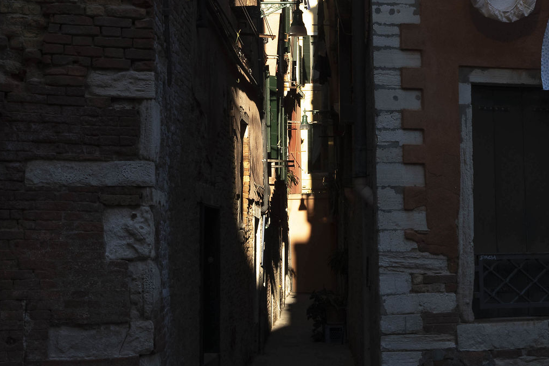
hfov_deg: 24.5
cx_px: 279
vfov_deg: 16.3
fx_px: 1266
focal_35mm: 83
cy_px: 70
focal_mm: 23
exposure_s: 1/200
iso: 200
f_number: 10
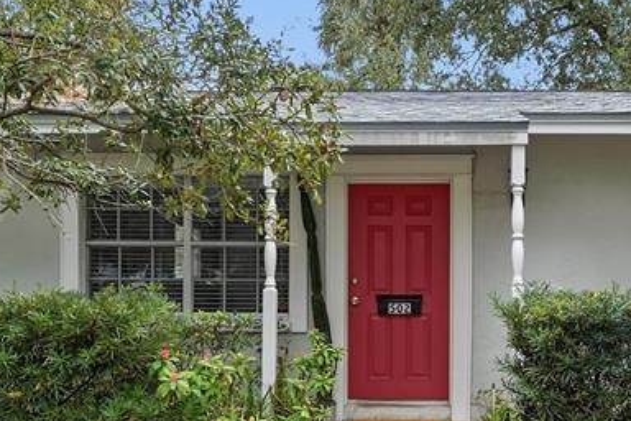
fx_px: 701
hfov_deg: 47.7
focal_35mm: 40
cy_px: 286
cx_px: 421
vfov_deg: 33.1
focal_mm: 10
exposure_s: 1/250
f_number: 8
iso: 400
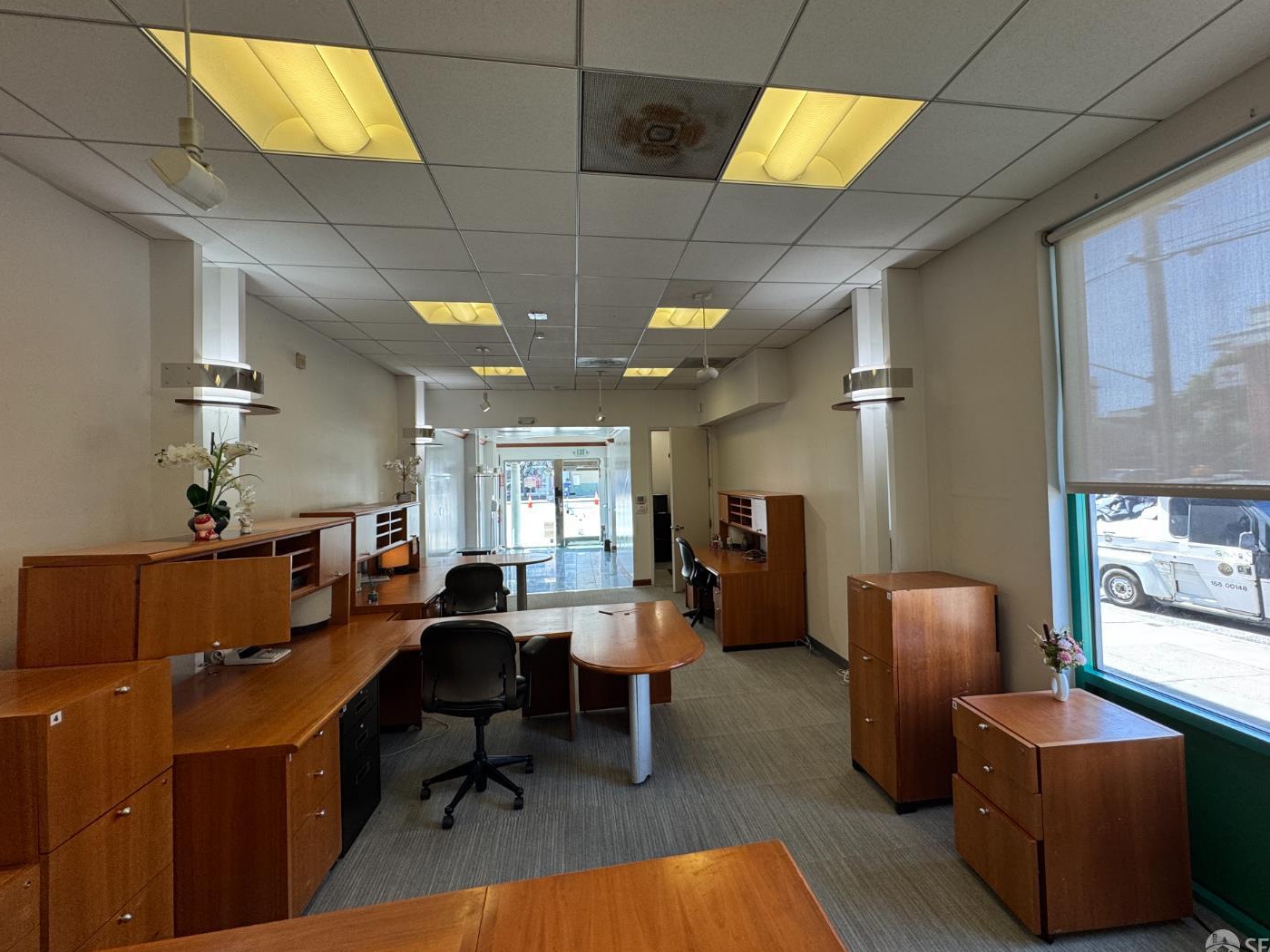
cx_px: 669
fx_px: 550
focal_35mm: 15
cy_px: 457
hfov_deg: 98.1
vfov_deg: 81.7
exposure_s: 1/120
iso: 100
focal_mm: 2.22
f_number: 2.2
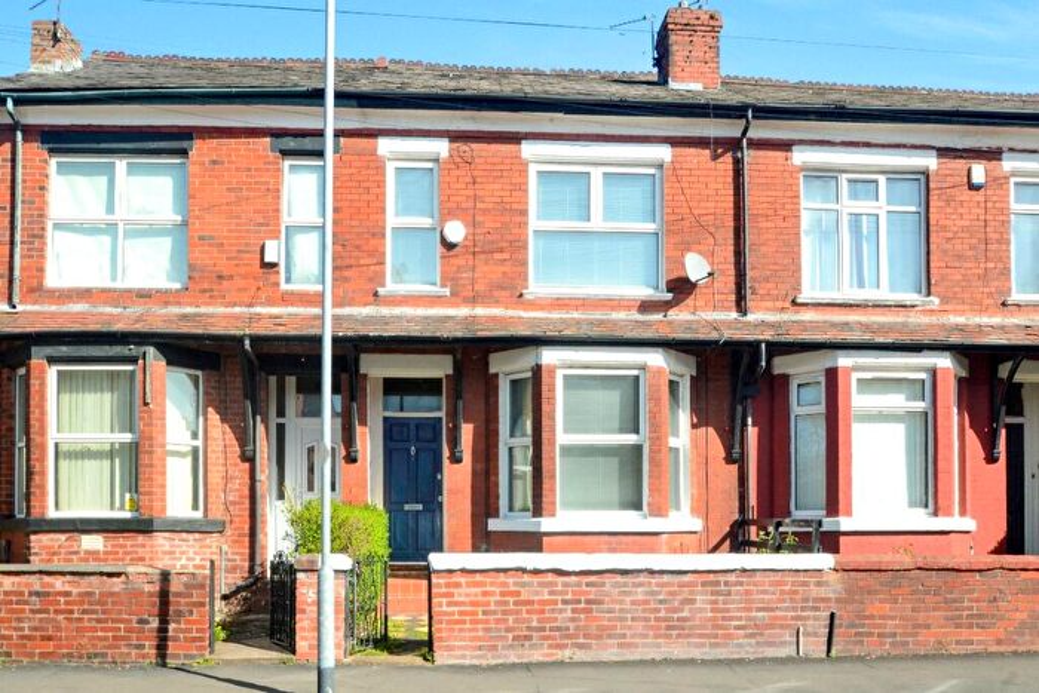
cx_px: 520
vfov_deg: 63.2
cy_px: 346
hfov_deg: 85.4
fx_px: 563
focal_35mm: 20
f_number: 10
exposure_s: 1/200
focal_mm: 13
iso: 400
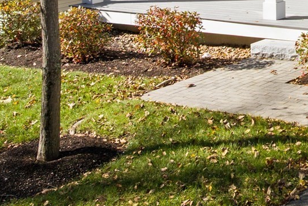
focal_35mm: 95
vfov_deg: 13.4
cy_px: -128
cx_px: 488
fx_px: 813
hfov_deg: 18.5
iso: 100
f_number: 4.5
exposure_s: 1/400
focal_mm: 12.29
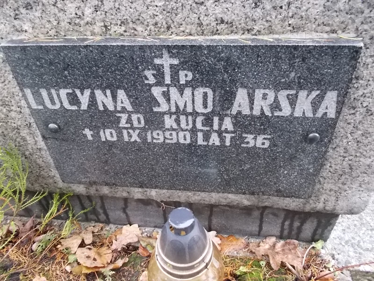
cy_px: 140
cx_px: 187
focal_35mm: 26
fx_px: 281
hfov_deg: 67.3
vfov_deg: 53.1
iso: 400
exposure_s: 1/30
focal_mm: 4.6
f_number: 3.2
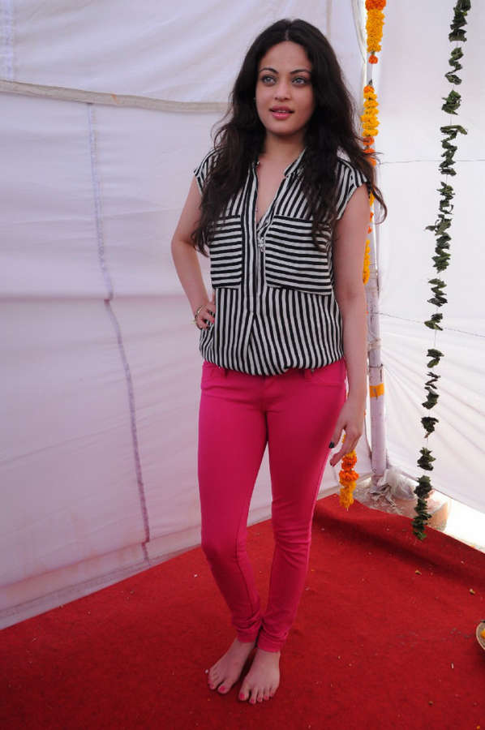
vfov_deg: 59.5
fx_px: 638
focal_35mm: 32
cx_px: 242
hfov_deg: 41.6
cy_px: 365
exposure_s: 1/125
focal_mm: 21
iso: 400
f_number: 10
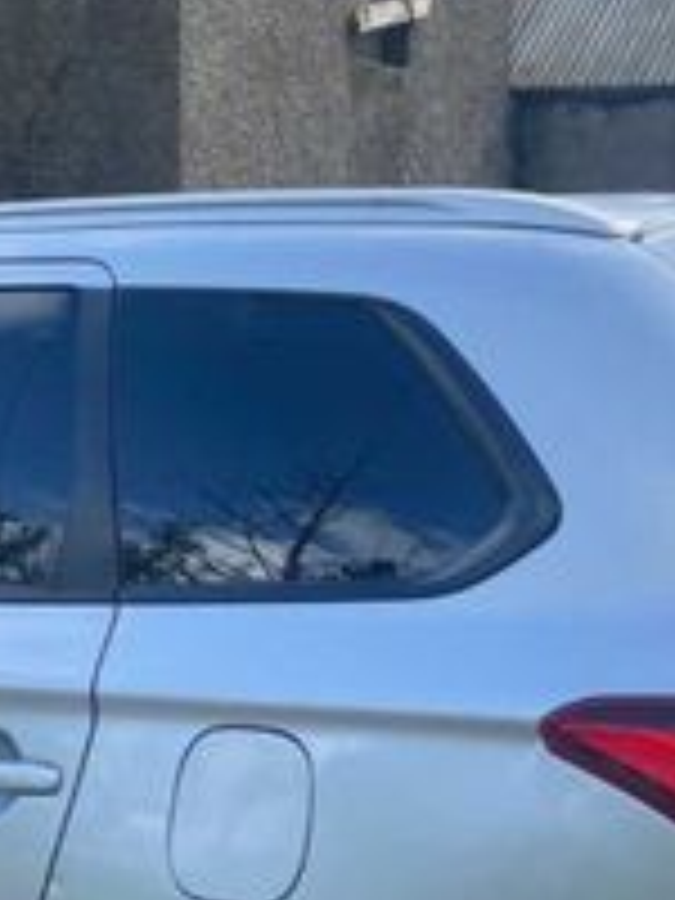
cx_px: 302
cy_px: 765
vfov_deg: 24.5
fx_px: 2028
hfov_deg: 18.9
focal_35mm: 78
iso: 32
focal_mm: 4.25
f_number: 1.8
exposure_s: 1/884
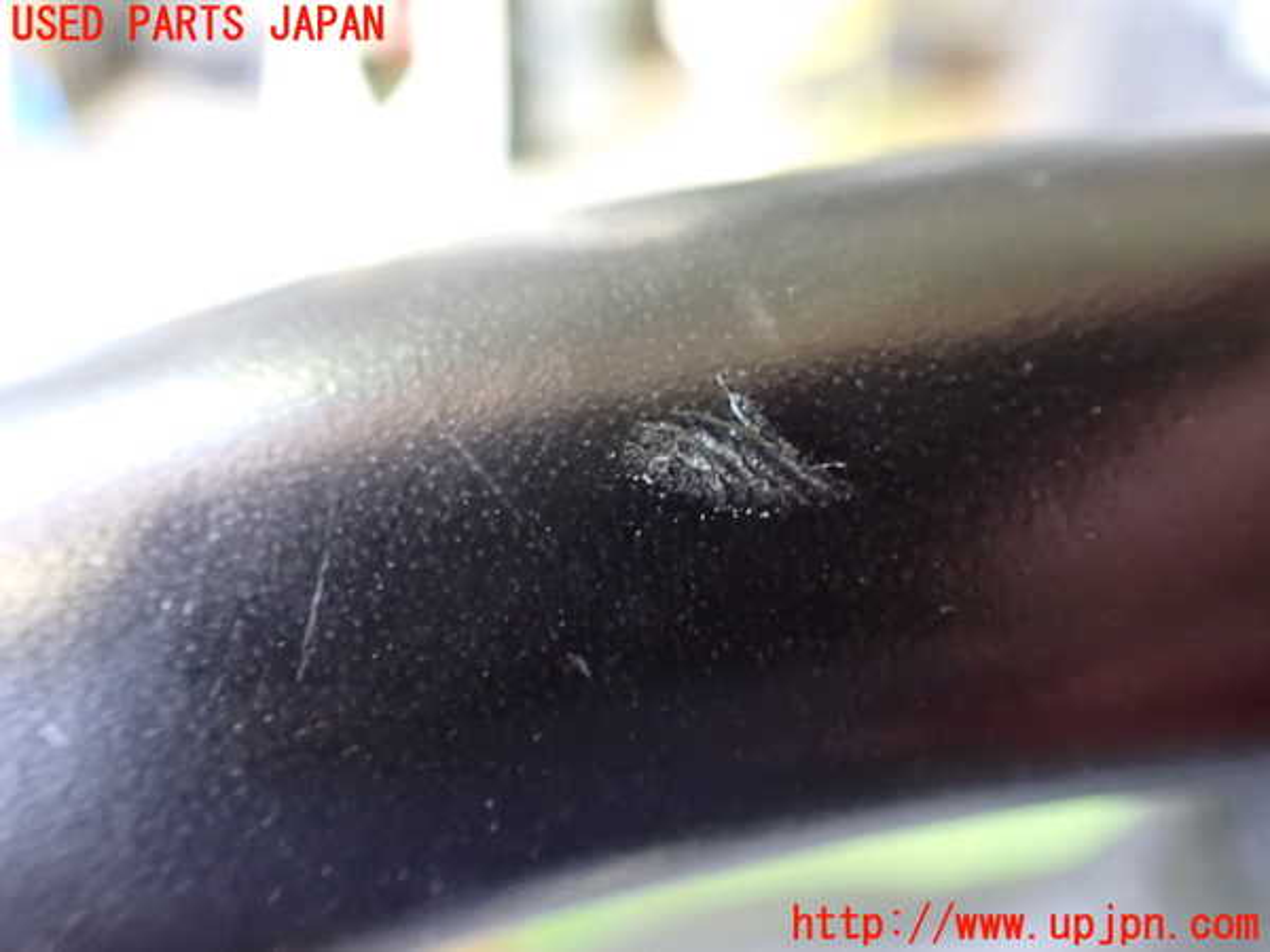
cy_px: 476
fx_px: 1101
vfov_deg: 46.8
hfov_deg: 60.0
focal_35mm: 30
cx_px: 635
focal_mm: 5.4
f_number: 2.3
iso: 1600
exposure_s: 1/30
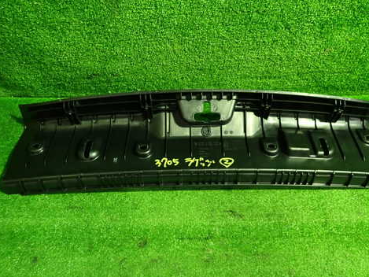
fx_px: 341
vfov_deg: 44.1
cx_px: 204
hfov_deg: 56.7
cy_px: 150
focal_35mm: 32
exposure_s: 1/30
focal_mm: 4.5
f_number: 2
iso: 400
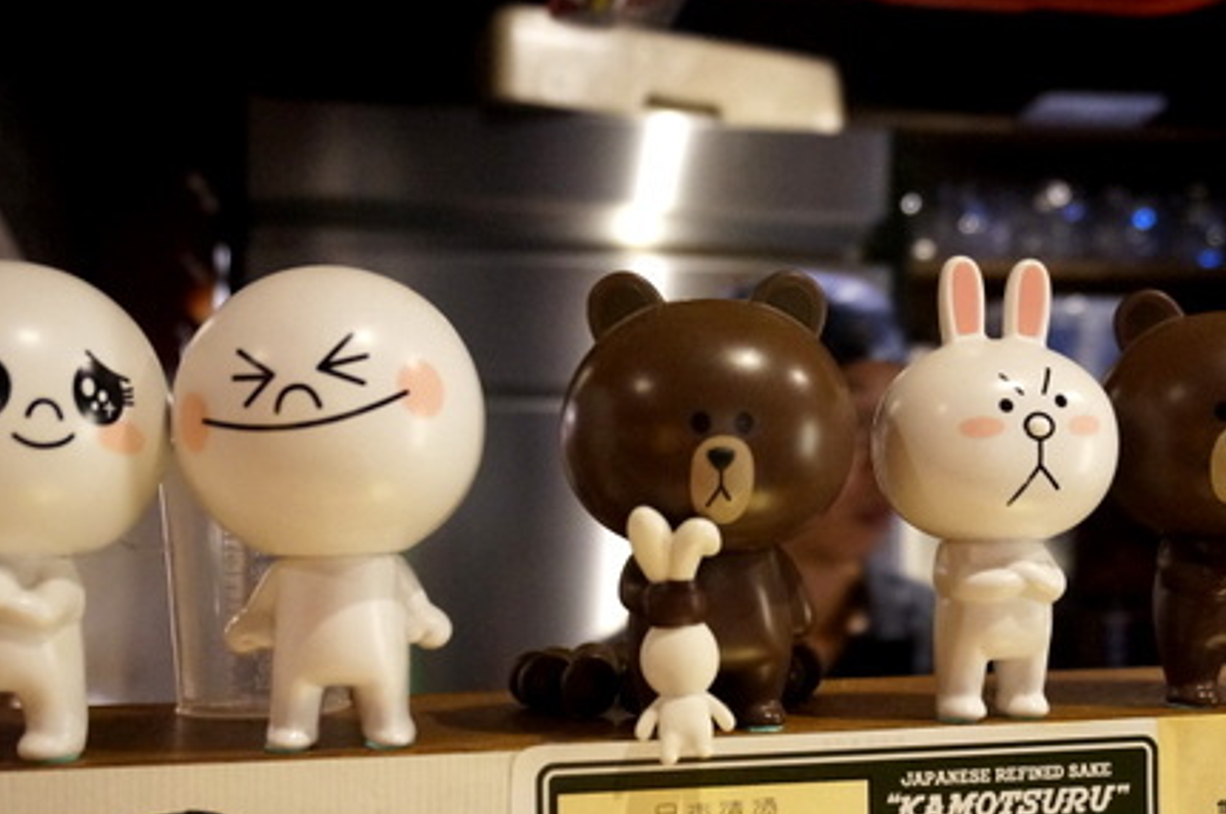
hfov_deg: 42.1
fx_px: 1589
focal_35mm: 47
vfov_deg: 28.6
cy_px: 519
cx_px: 703
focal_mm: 21
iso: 3200
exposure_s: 1/30
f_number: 4
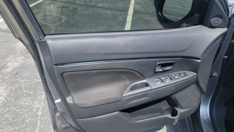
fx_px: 168
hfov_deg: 69.8
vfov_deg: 42.7
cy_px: 79
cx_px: 115
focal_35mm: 27
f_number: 1.8
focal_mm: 6.7
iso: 50
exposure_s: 1/277
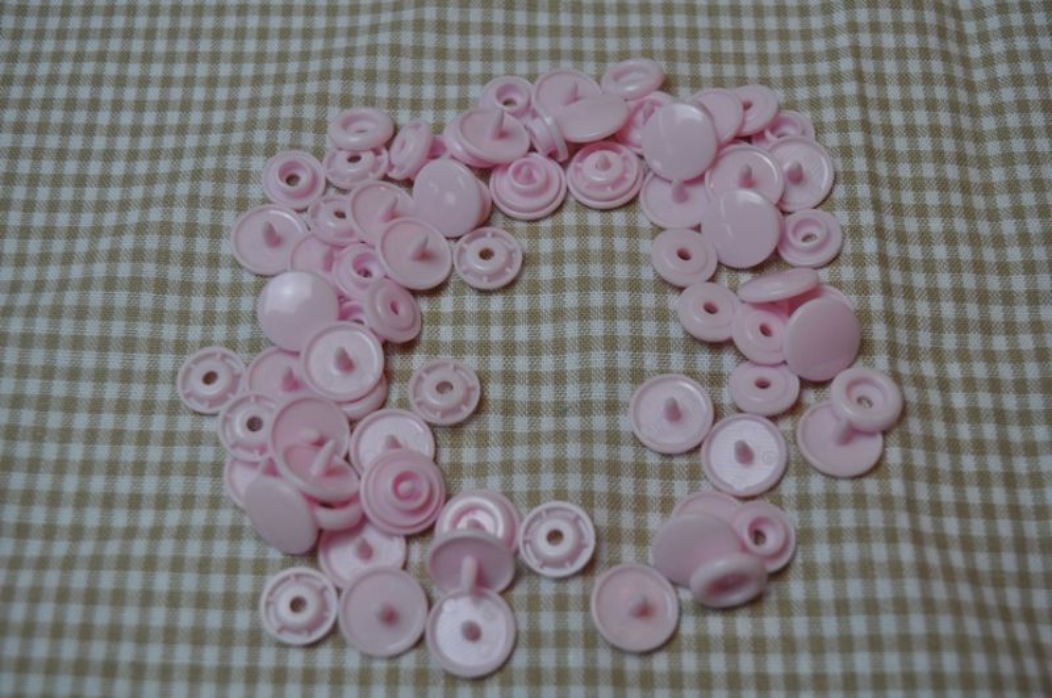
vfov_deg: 29.8
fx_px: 1313
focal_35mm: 45
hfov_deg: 43.7
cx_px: 526
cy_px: 349
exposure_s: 1/125
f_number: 5.6
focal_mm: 30
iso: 320
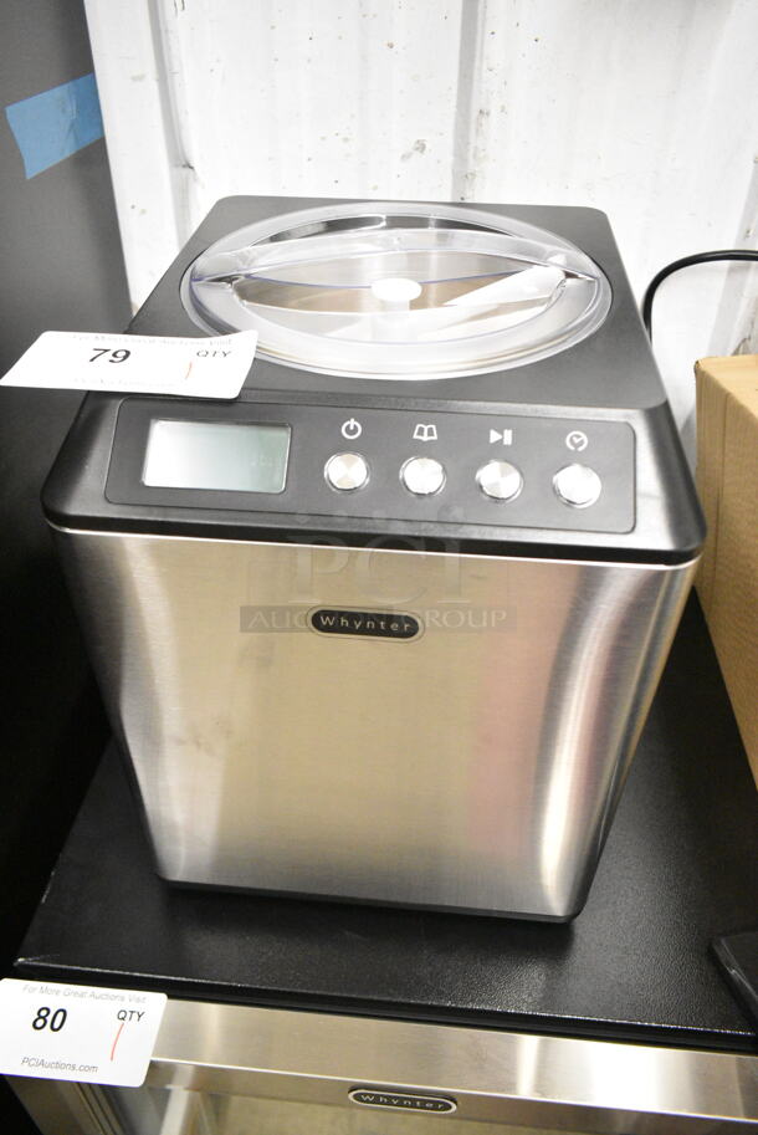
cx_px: 379
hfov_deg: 48.0
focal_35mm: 27
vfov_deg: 67.3
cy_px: 568
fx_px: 851
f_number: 5
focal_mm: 18
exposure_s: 1/100
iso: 6400
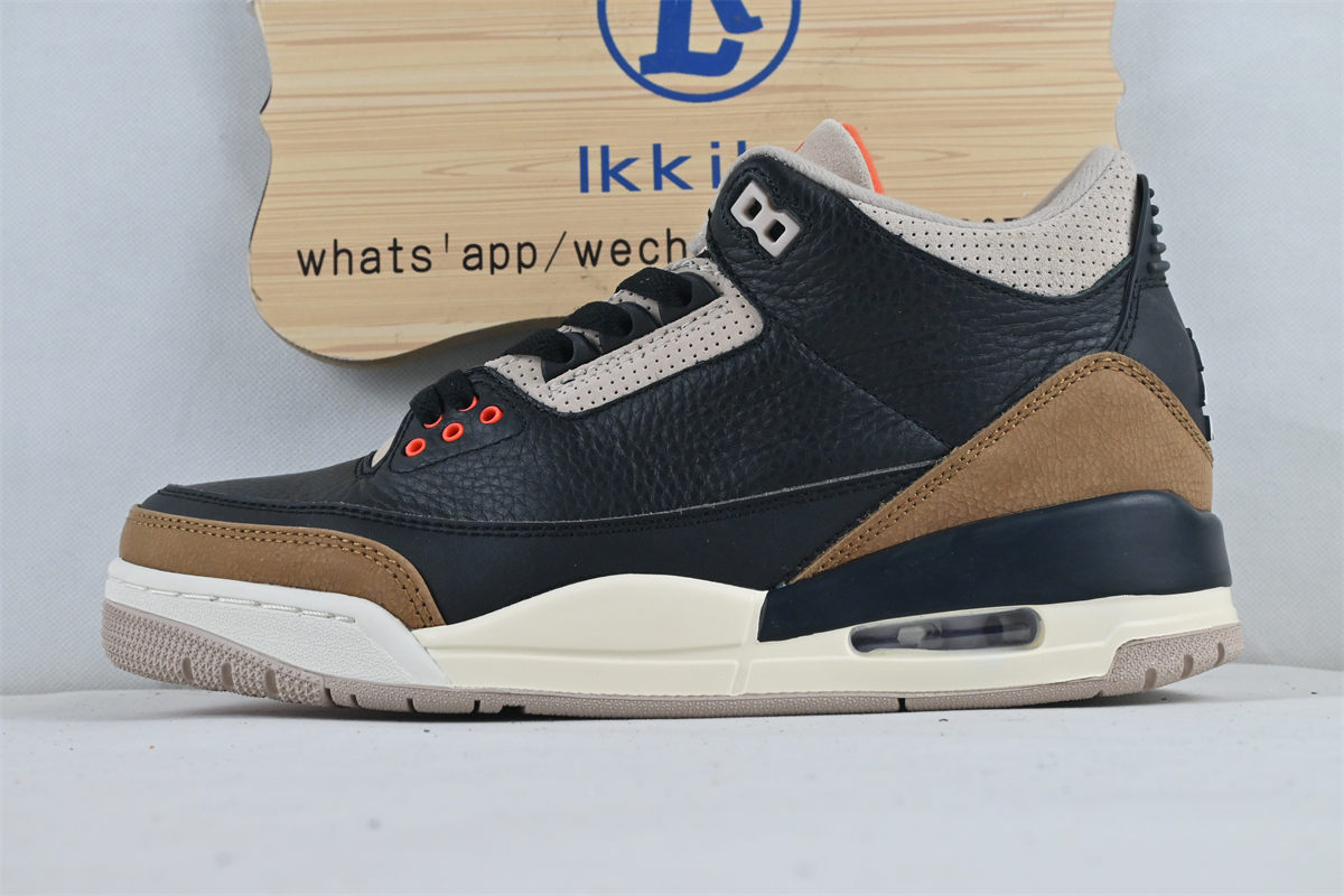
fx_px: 1904
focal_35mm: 51
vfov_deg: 26.5
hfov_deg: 38.9
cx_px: 672
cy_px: 448
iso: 1000
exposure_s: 1/160
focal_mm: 34
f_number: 10
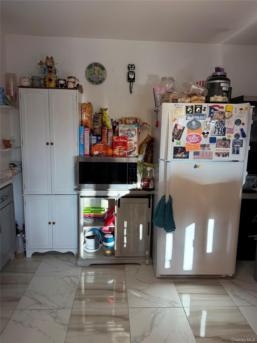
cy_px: 172
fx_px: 238
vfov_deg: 71.6
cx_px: 128
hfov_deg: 56.8
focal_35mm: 24
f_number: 1.78
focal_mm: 6.76
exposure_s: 1/237
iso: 200
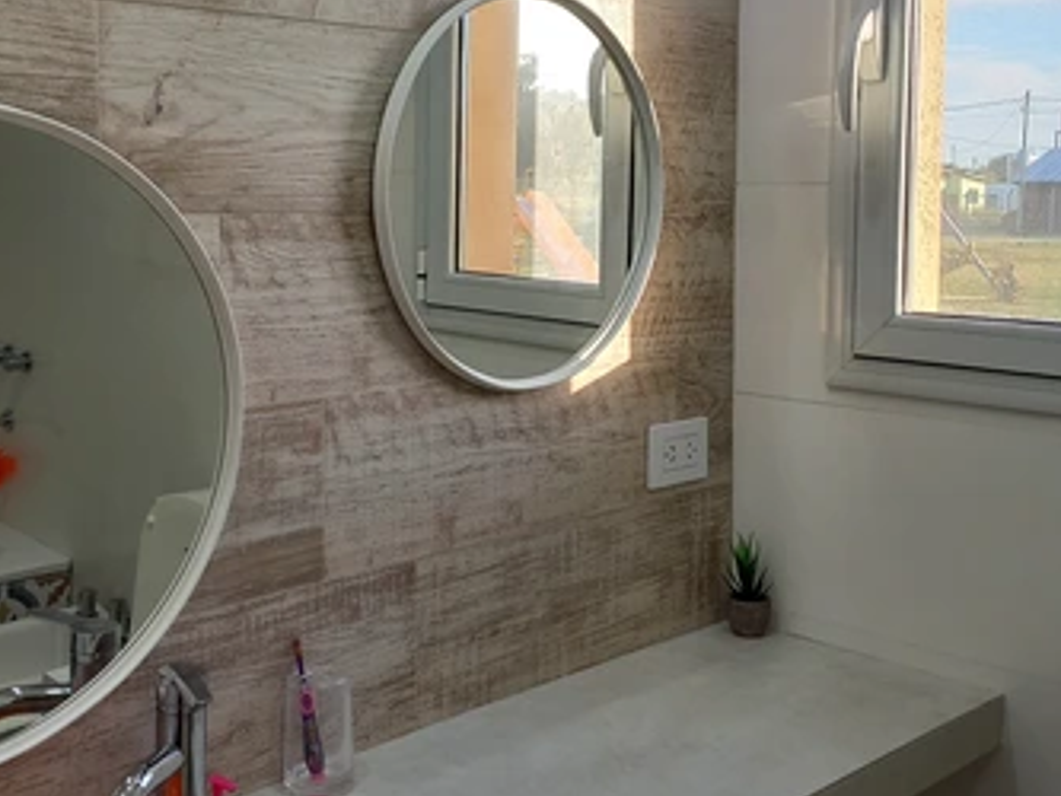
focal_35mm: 33
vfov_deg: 42.7
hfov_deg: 55.1
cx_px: 443
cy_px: 309
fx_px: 1012
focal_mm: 4.65
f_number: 1.8
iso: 64
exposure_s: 1/100
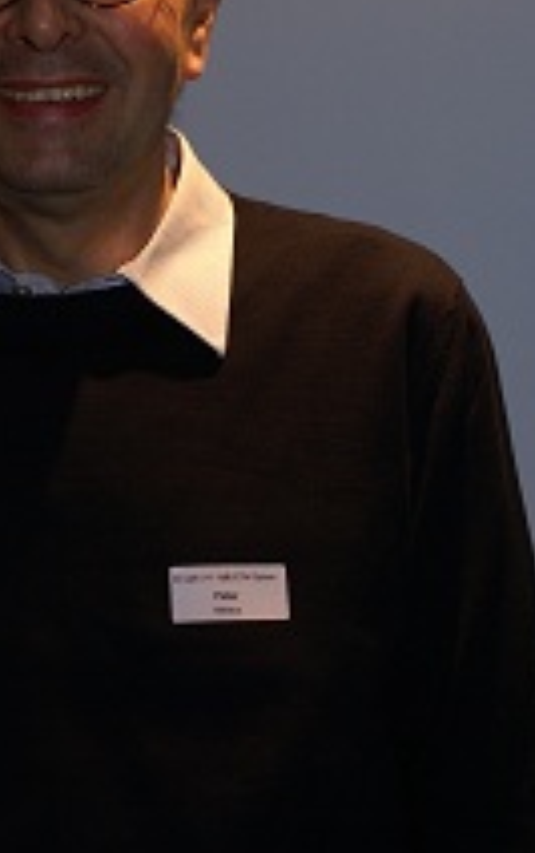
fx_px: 2278
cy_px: 294
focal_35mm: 98
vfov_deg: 21.1
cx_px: 48
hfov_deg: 13.3
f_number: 5.6
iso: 400
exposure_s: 1/60
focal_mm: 35
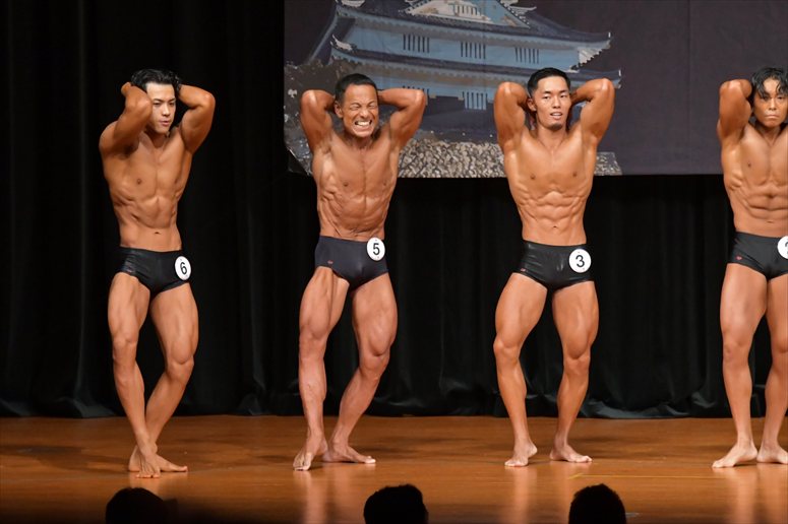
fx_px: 5907
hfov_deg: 7.6
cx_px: 394
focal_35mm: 270
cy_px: 262
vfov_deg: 5.1
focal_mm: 180
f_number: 5.6
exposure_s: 1/400
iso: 6400
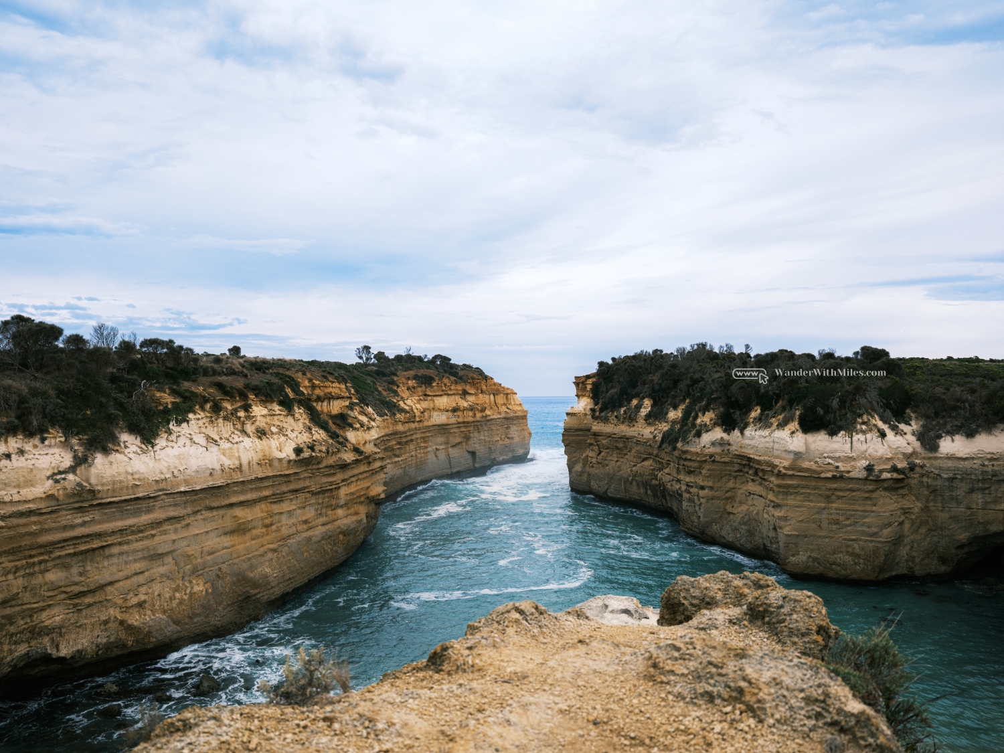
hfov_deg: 63.4
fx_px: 812
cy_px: 376
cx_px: 502
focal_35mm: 28
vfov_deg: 49.7
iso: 200
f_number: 4
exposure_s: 1/950
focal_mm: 35
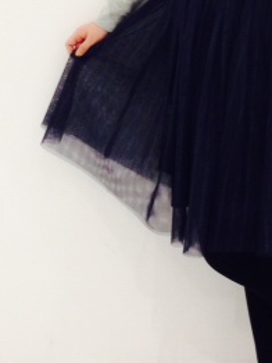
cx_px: 175
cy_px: 24
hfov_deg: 18.2
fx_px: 848
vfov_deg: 23.4
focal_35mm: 81
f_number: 2.4
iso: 160
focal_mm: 4.12
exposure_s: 1/20
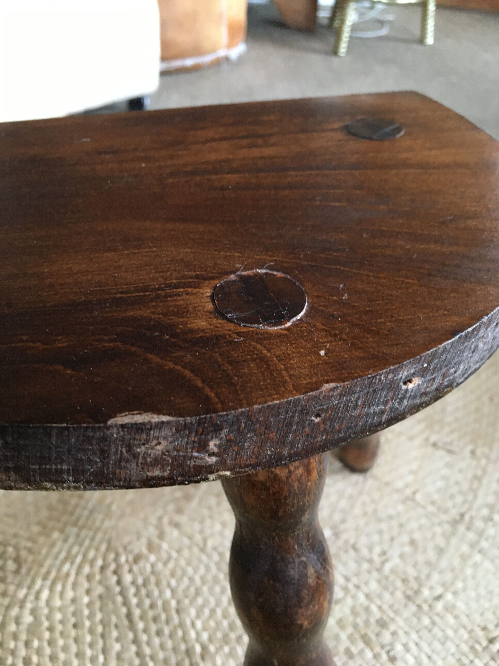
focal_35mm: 29
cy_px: 333
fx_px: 557
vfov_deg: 61.7
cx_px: 250
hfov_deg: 48.2
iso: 250
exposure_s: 1/33
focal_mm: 4.15
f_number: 2.2
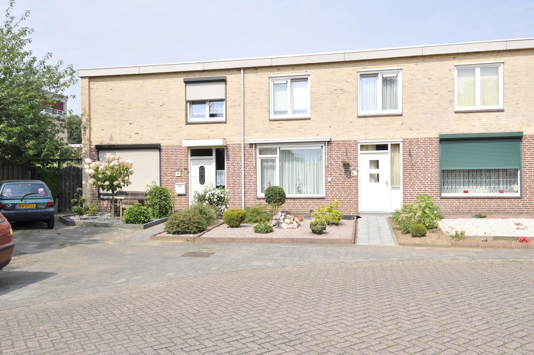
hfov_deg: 62.0
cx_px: 267
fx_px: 444
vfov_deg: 43.5
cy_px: 178
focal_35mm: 30
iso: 200
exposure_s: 1/320
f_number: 9
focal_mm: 20
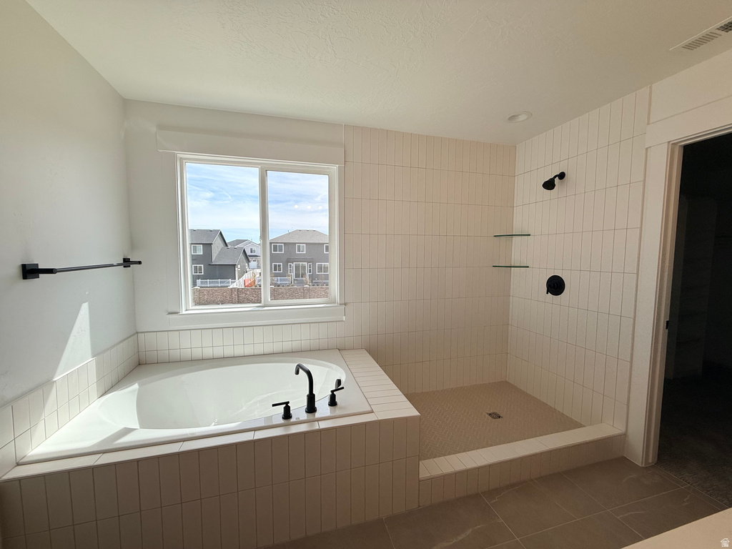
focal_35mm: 14
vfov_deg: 85.7
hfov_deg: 102.1
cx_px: 366
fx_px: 296
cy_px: 274
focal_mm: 2.22
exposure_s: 1/985
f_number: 2.2
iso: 64
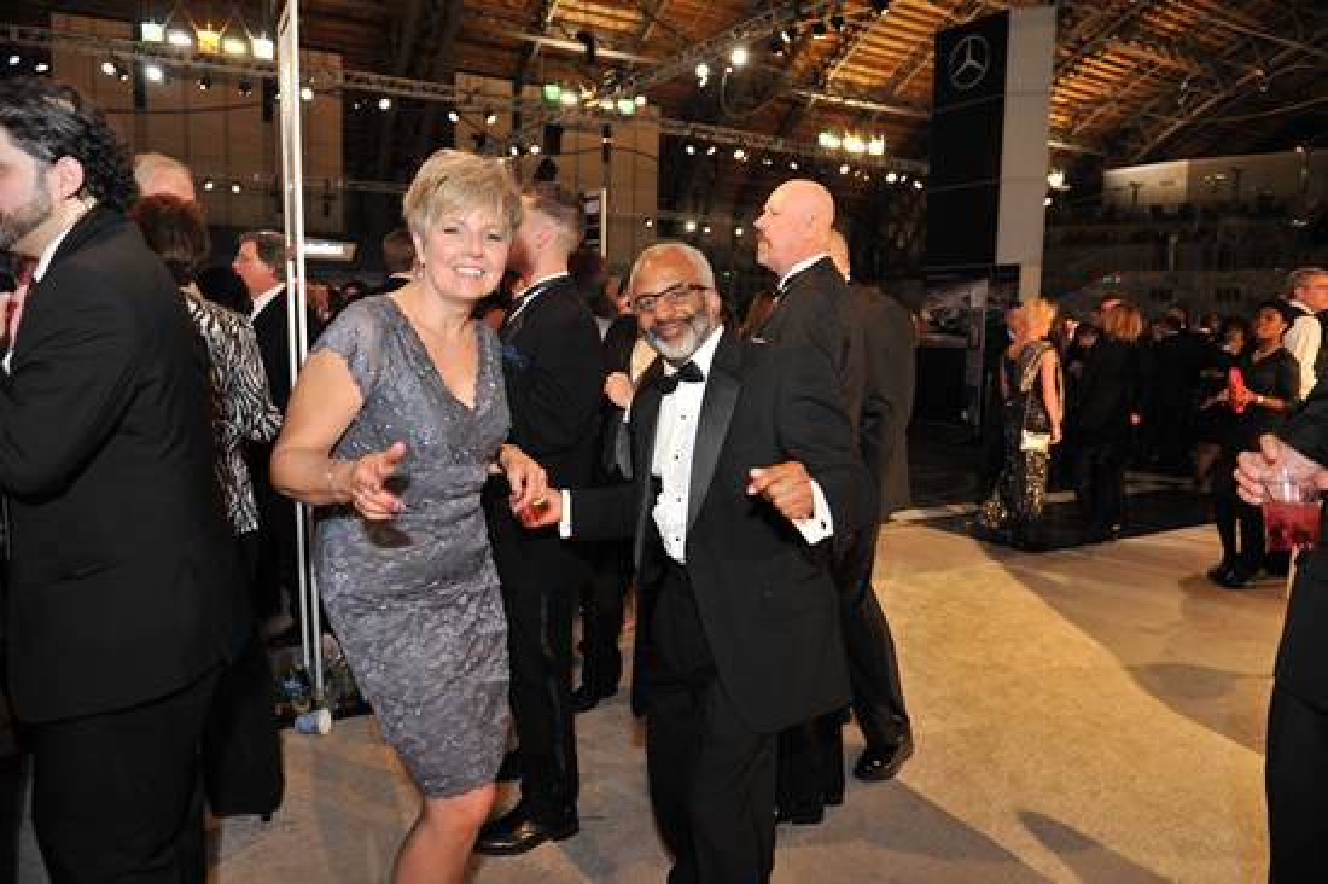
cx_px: 664
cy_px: 442
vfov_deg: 53.1
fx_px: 885
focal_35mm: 24
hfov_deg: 73.8
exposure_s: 1/80
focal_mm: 24
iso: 1250
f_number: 3.5
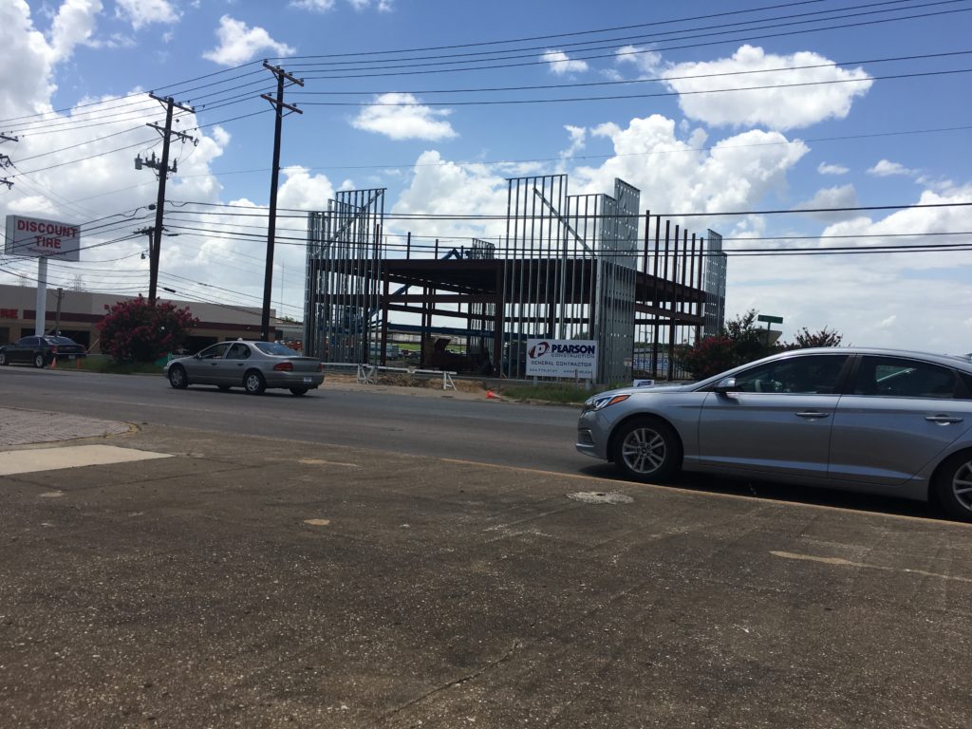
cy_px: 364
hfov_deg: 61.7
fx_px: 814
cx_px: 486
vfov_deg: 48.2
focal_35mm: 29
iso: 25
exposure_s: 1/1876
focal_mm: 4.15
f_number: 2.2
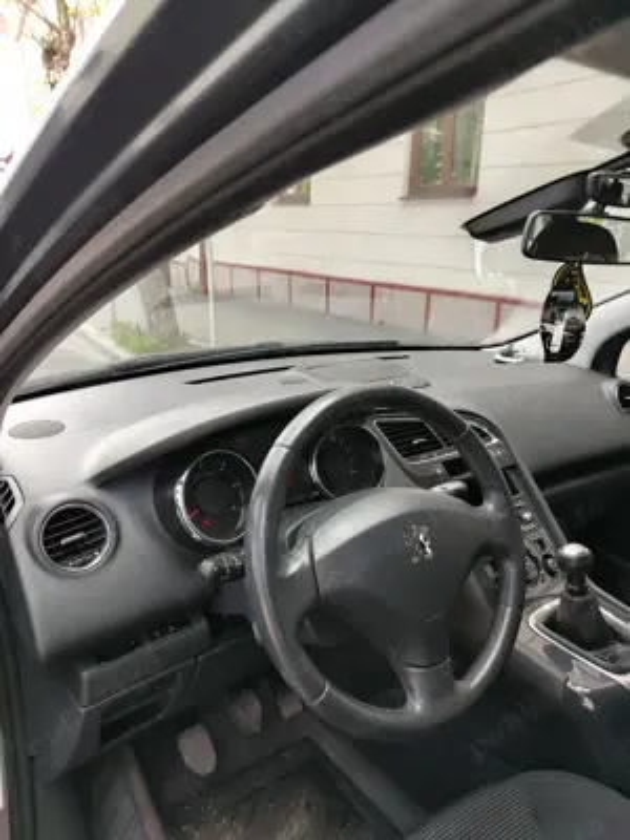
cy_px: 420
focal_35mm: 24
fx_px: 582
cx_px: 315
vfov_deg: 71.6
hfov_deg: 56.8
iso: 179
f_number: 1.75
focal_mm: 5.25
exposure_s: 1/100
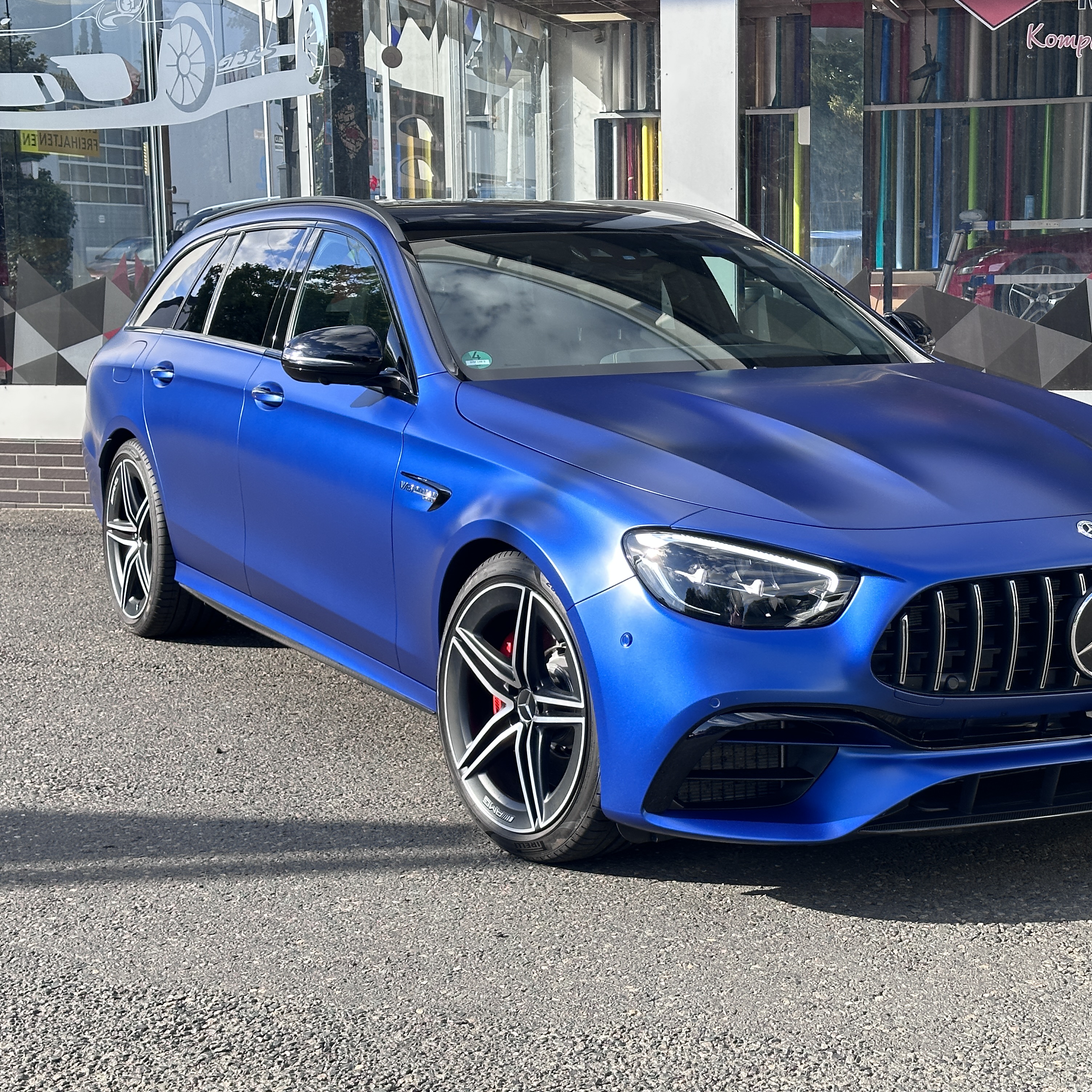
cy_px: 543
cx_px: 634
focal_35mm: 57
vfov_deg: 30.0
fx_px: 2034
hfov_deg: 30.0
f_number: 1.78
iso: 64
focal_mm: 6.86
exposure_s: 1/1199
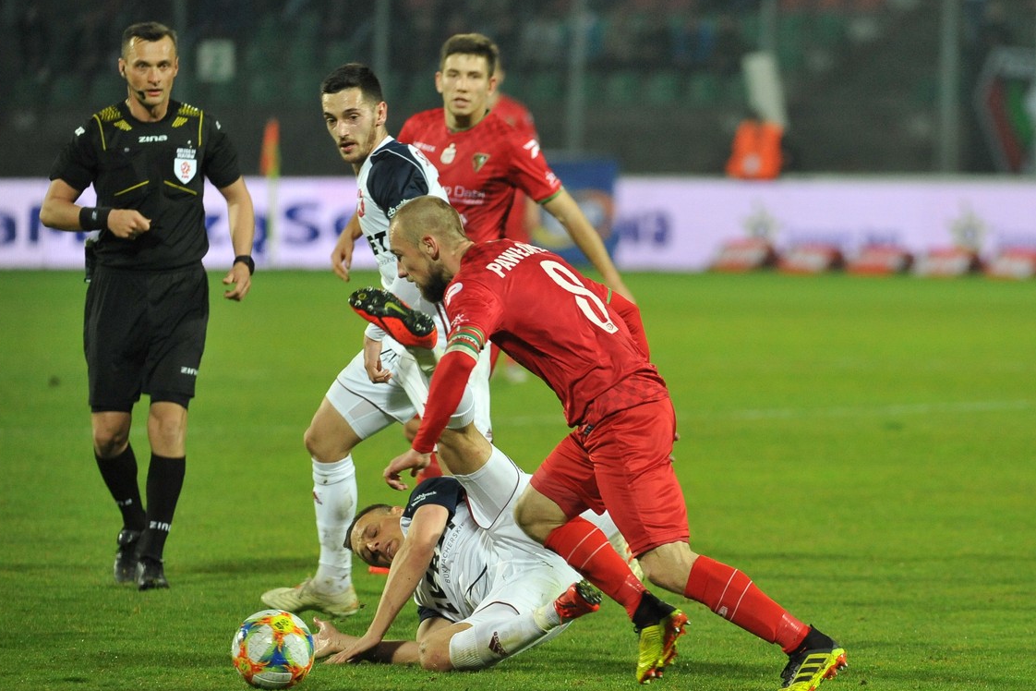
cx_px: 511
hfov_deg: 7.4
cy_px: 367
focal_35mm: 278
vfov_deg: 4.9
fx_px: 8000
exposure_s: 1/800
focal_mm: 260
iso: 3200
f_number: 4
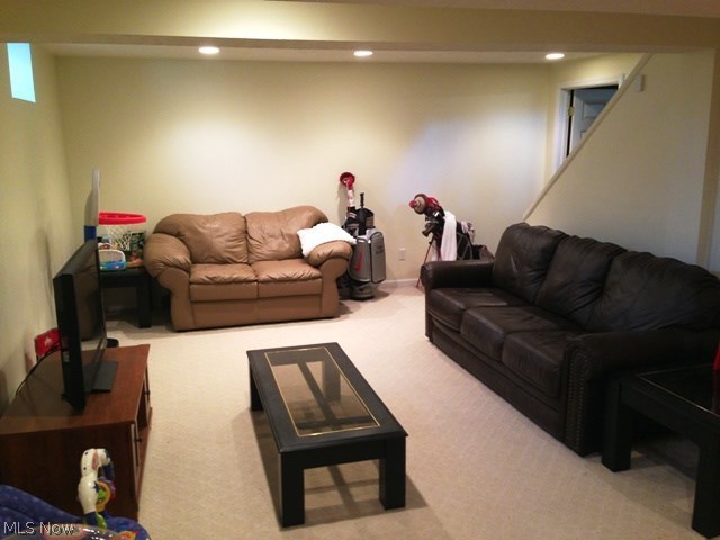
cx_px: 360
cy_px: 270
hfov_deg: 55.4
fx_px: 686
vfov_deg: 42.9
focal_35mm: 33
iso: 125
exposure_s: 1/20
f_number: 2.4
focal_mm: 4.12
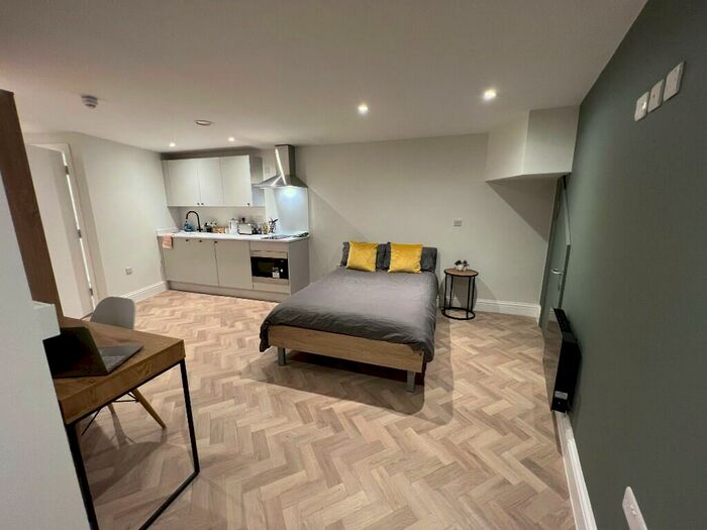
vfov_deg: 89.9
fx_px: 266
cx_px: 354
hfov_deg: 106.2
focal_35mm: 13
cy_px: 265
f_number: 1.8
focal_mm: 1.57
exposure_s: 1/50
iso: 250
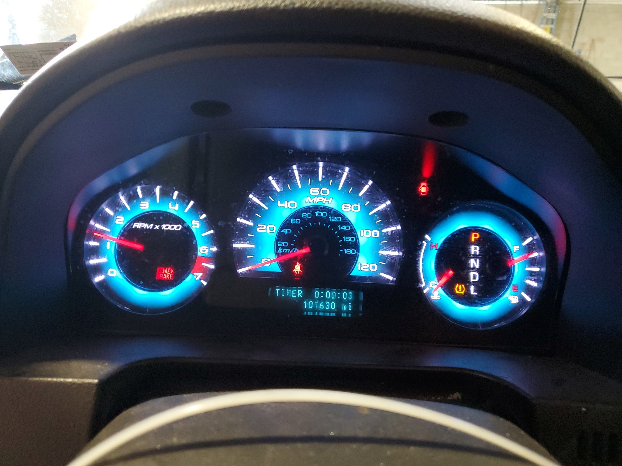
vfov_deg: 53.1
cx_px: 311
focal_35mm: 26
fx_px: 467
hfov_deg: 67.3
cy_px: 233
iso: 332
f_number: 1.5
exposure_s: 1/50
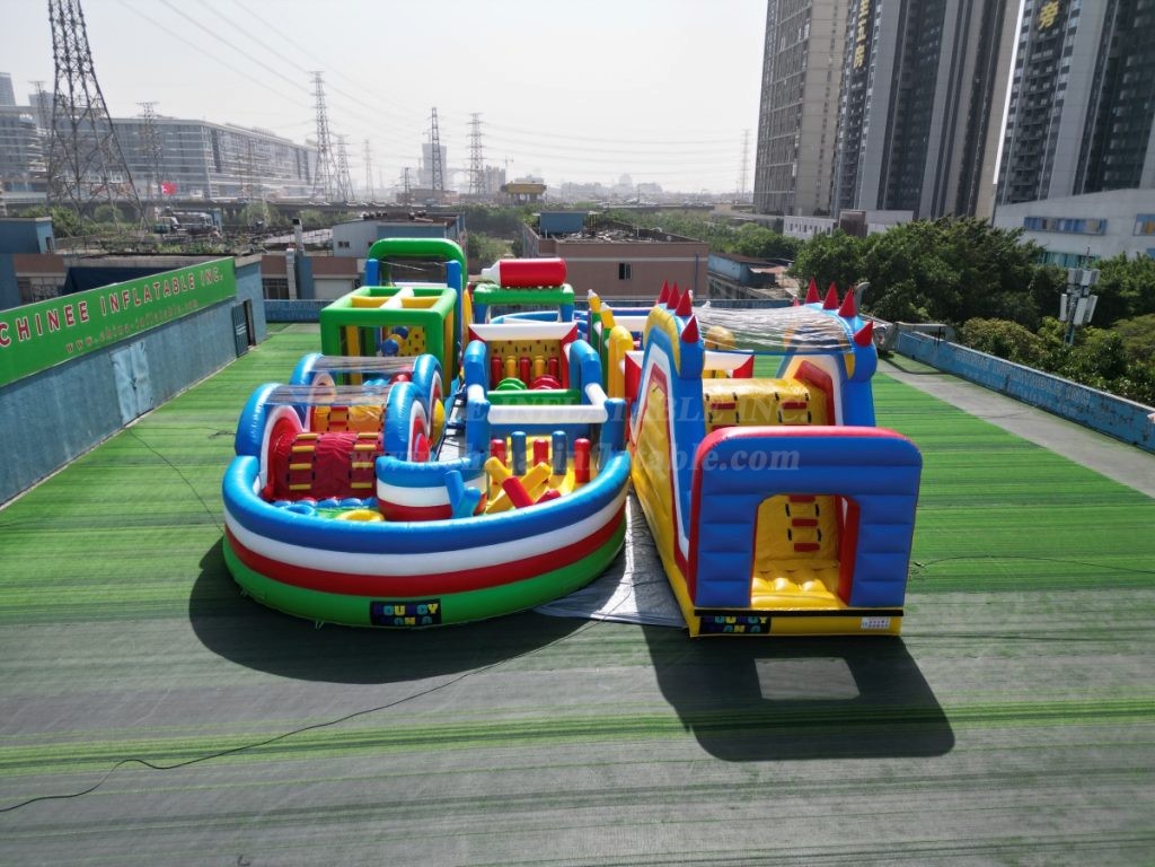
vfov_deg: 56.8
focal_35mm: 24
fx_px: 801
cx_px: 578
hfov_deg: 71.6
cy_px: 434
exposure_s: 1/4000
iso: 200
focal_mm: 6.72
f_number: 1.7
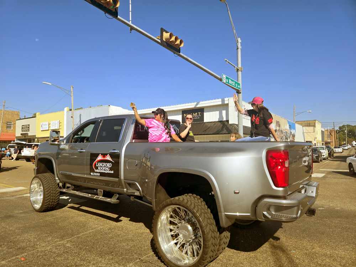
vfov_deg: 58.9
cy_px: 134
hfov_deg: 73.9
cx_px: 178
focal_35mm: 23
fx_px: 237
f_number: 1.8
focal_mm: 5.4
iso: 25
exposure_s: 1/1894
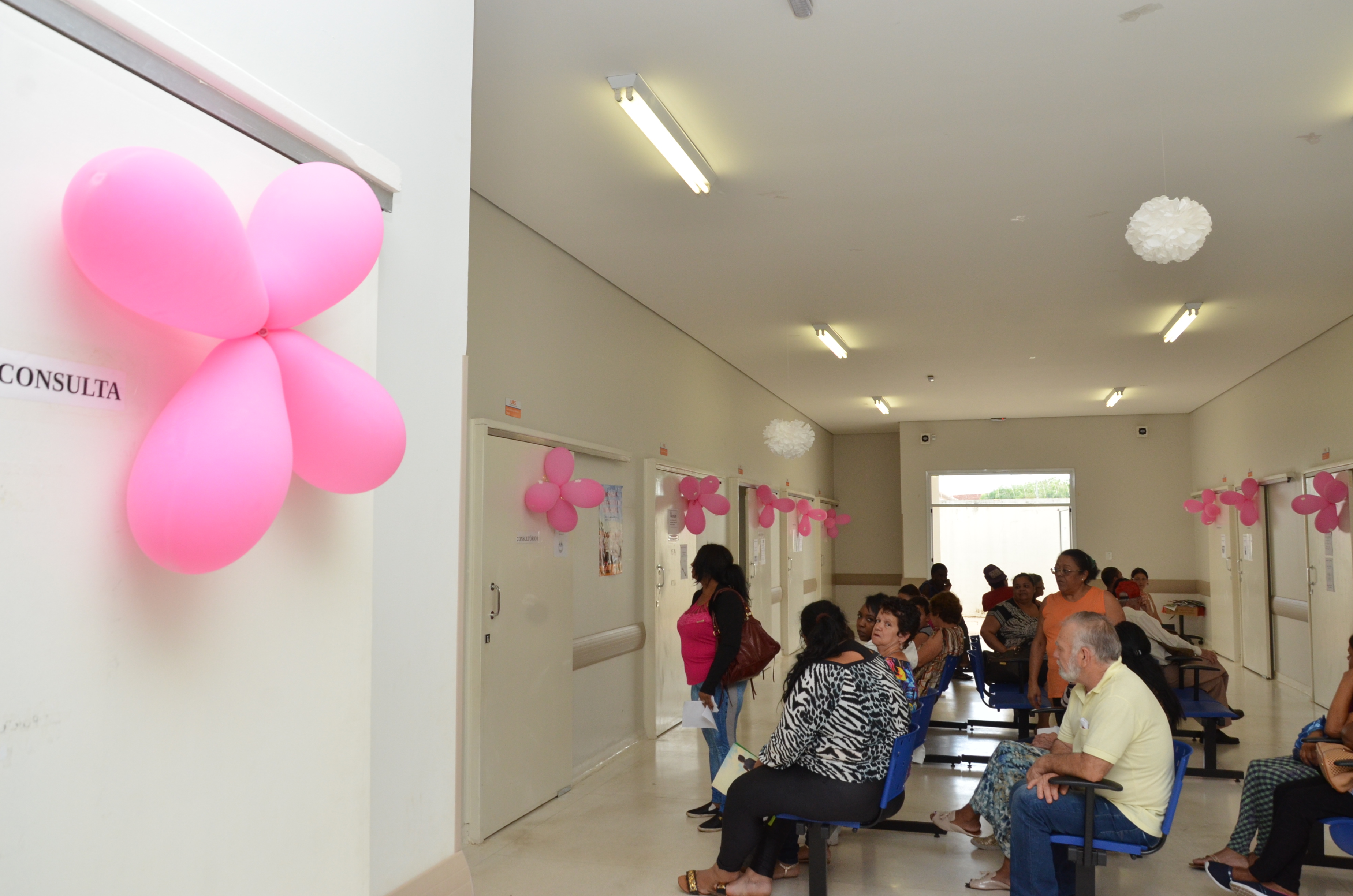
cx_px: 676
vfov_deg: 47.7
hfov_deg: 67.5
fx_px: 1013
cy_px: 448
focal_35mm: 27
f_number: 7.1
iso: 800
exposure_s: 1/160
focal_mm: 18
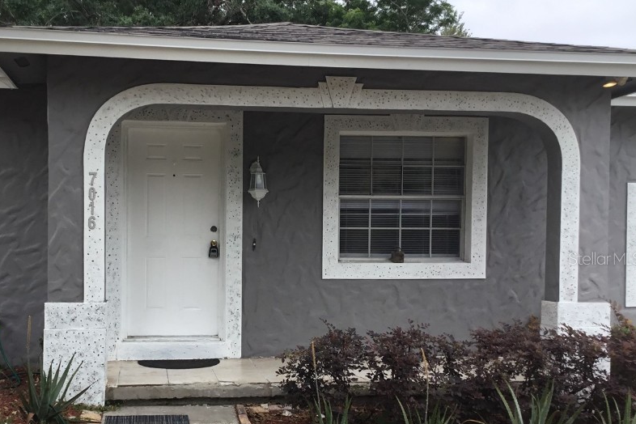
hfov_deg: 45.9
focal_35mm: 42
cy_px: 258
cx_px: 231
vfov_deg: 31.8
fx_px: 742
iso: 25
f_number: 2.4
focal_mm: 3.3
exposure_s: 1/411
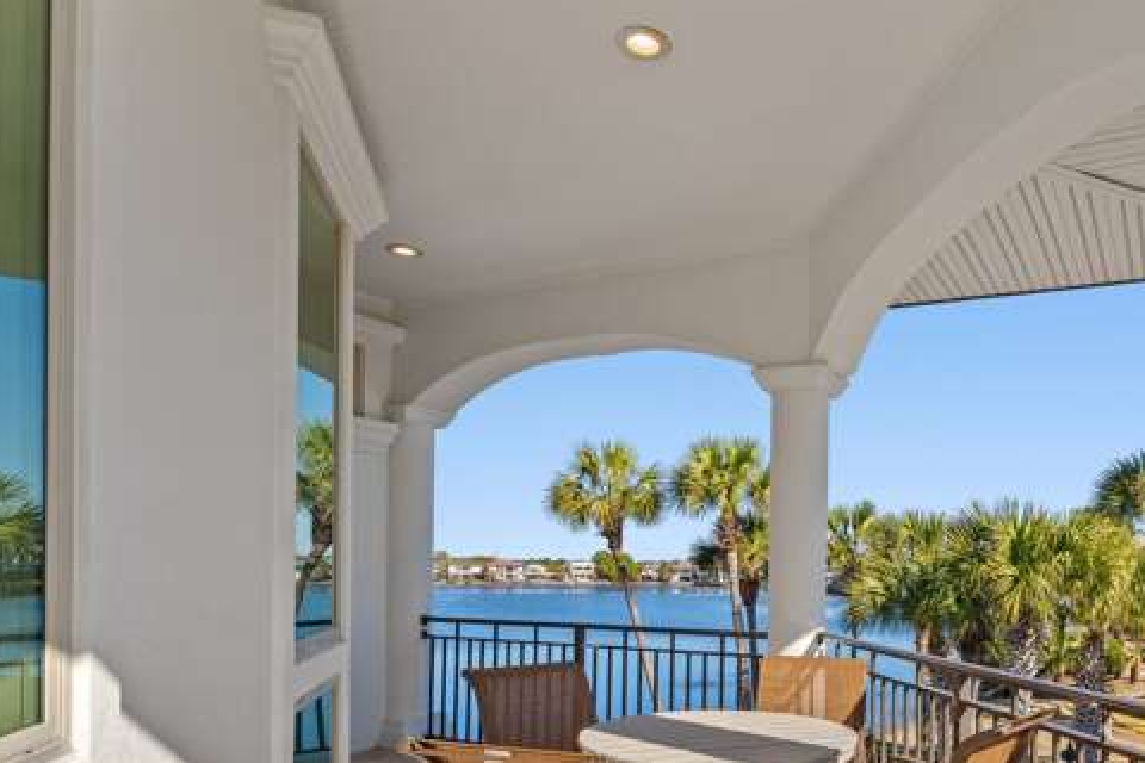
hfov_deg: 68.0
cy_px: 563
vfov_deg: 49.5
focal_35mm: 25
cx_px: 828
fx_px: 794
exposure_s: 1/25
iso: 100
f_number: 10
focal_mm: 15.6
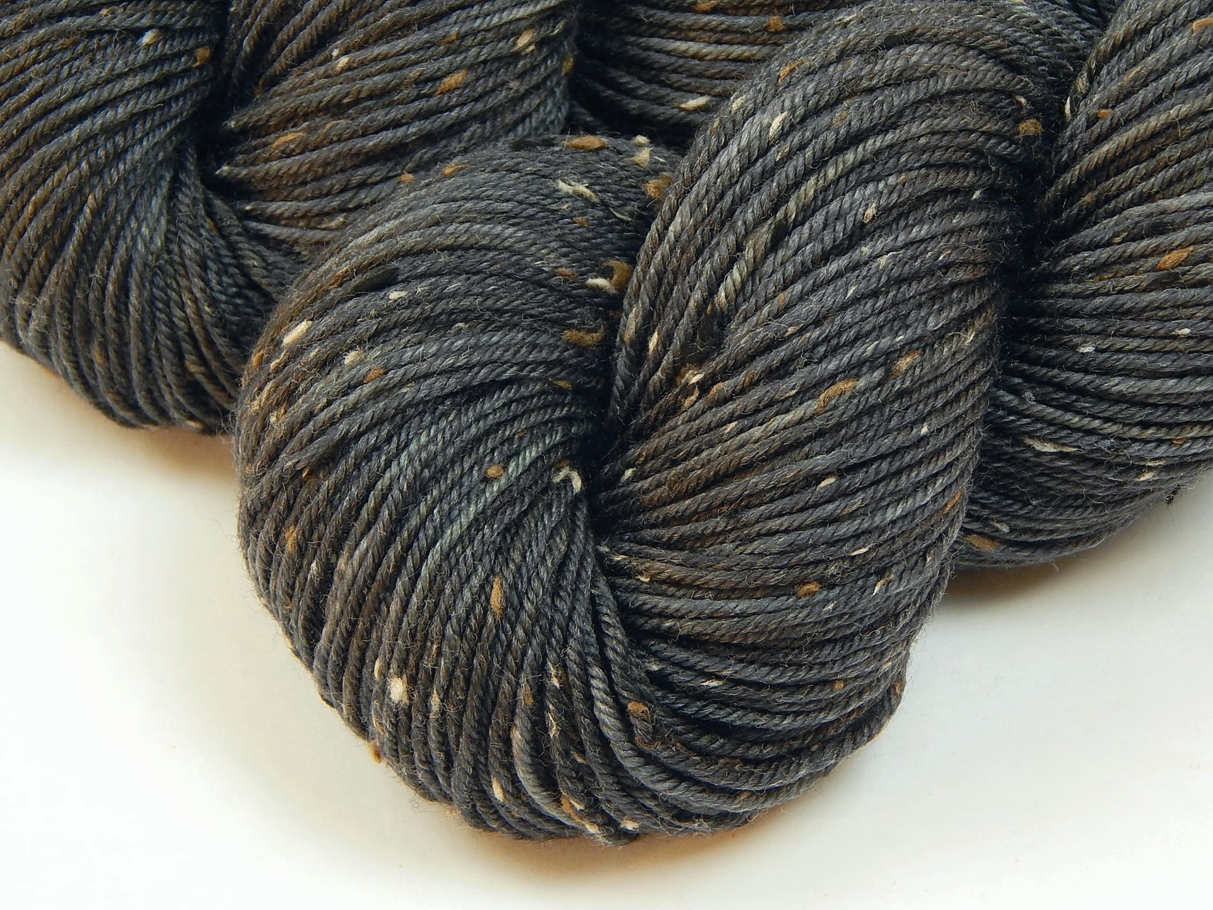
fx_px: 4030
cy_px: 455
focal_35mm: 115
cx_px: 606
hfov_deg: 17.1
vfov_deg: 12.9
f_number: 4.6
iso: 125
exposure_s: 1/8
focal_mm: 20.5
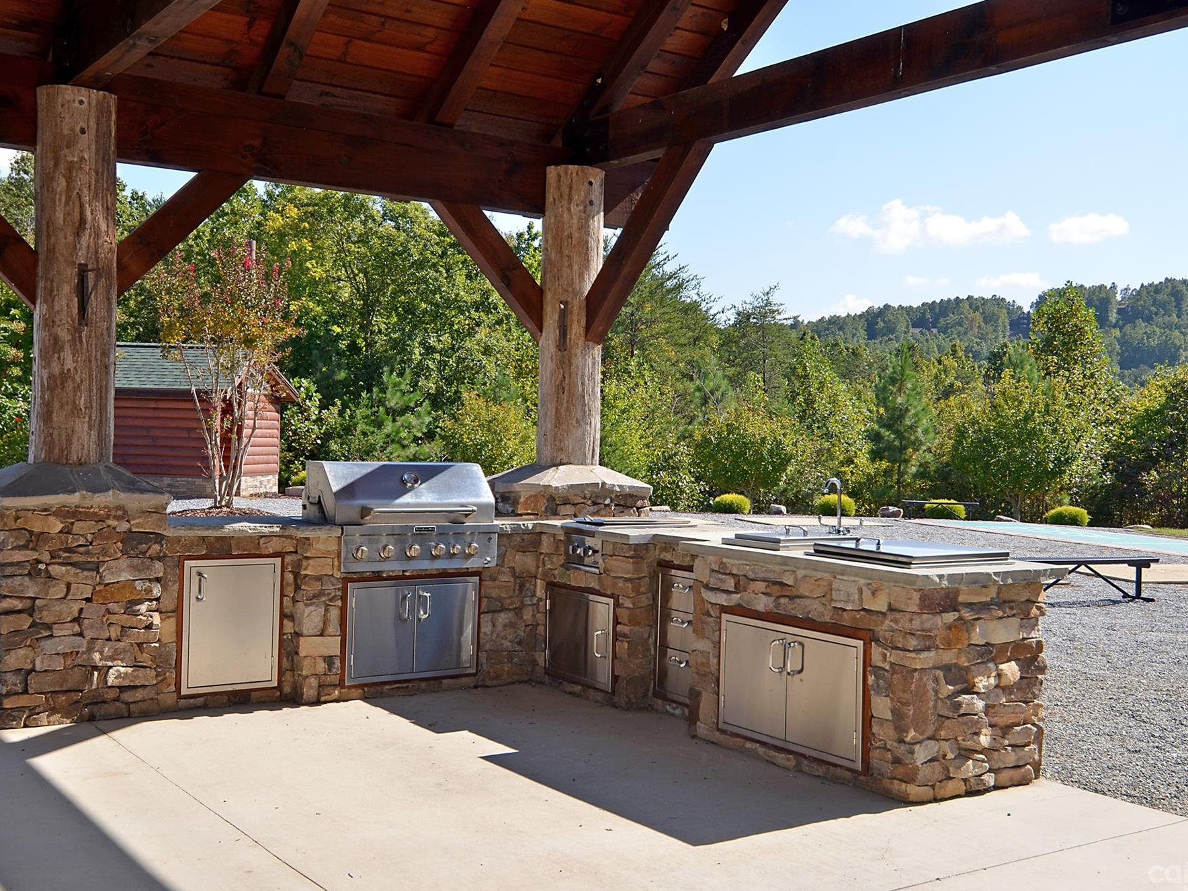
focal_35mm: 40
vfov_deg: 36.0
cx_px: 648
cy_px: 450
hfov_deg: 46.7
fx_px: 1373
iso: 100
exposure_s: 1/250
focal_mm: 24
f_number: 8
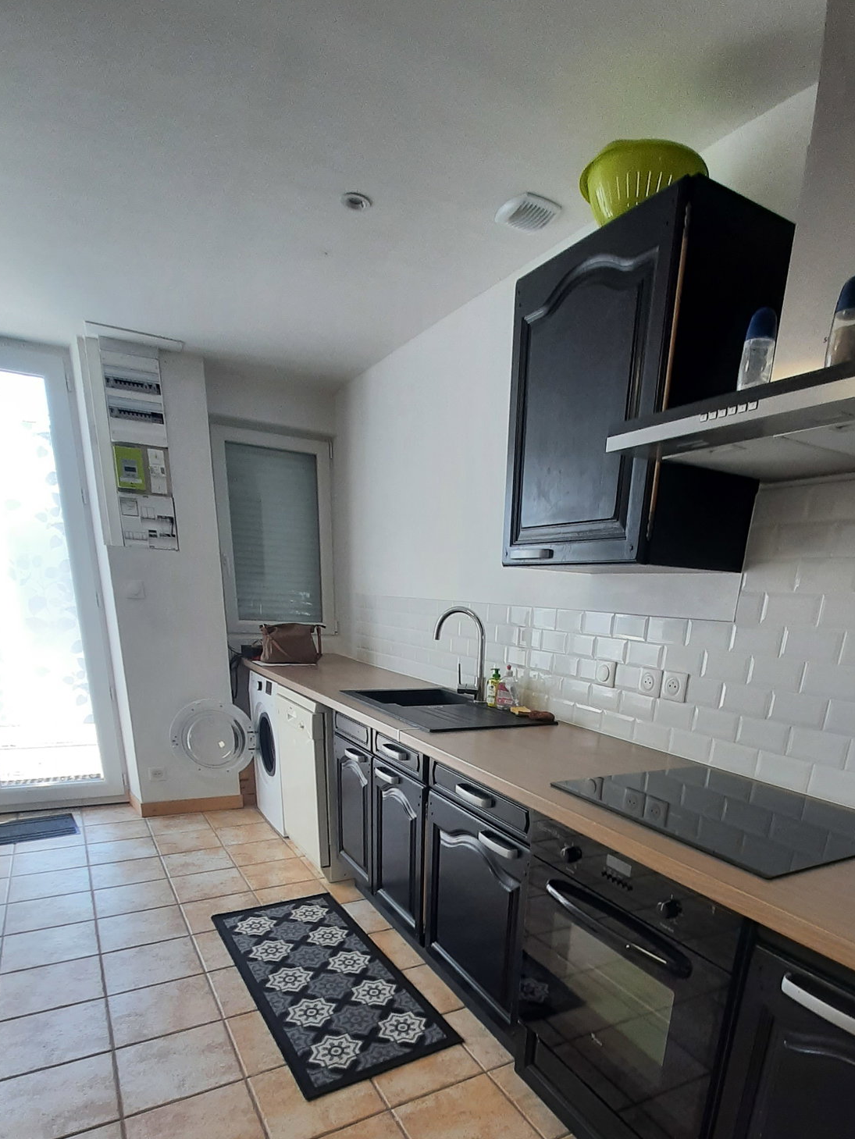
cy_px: 829
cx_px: 494
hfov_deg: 68.3
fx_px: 625
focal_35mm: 19
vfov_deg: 79.4
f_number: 2.2
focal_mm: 1.42
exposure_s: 1/50
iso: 40
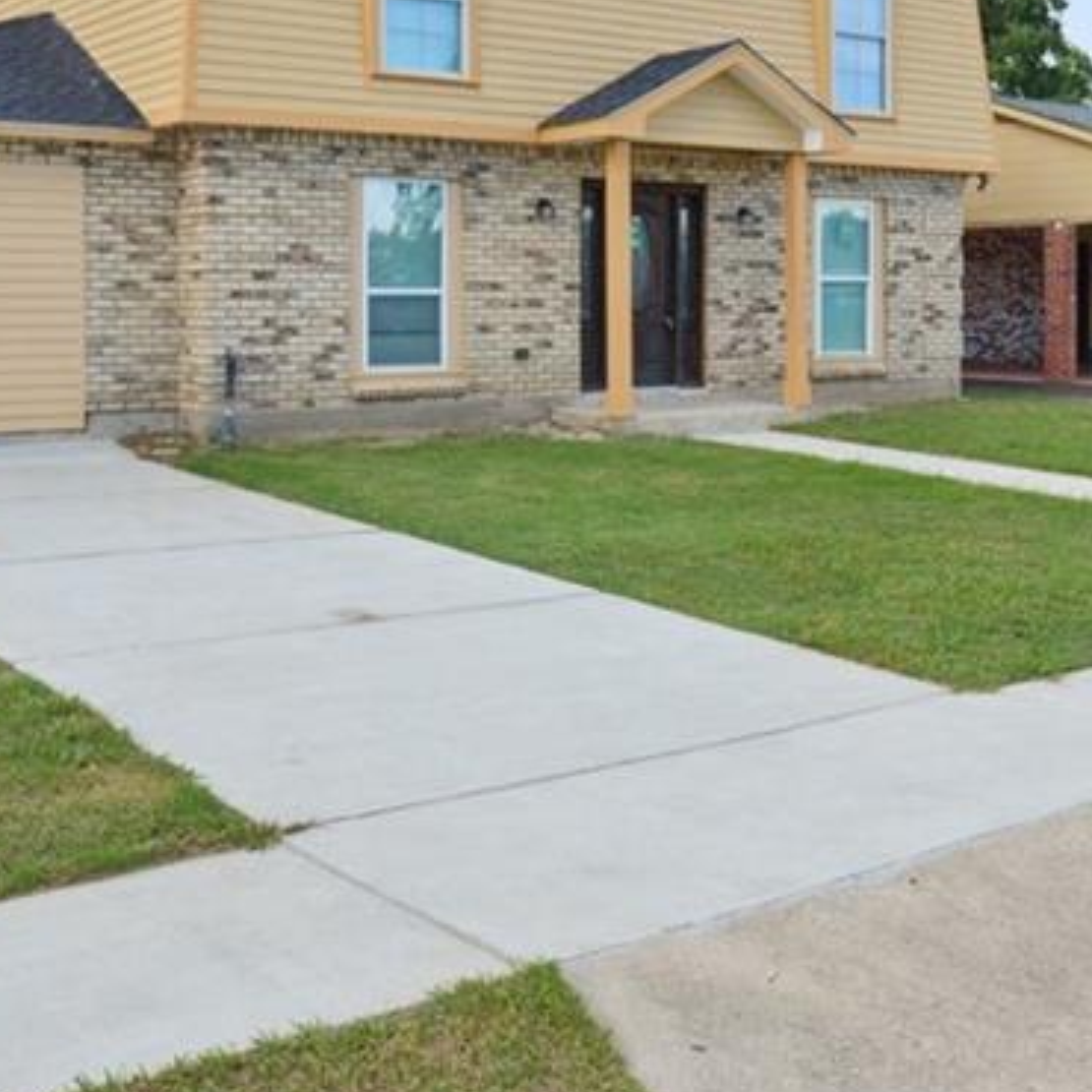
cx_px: 717
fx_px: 1677
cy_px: 297
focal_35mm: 47
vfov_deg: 35.4
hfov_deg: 35.7
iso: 400
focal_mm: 20
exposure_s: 1/320
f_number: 11
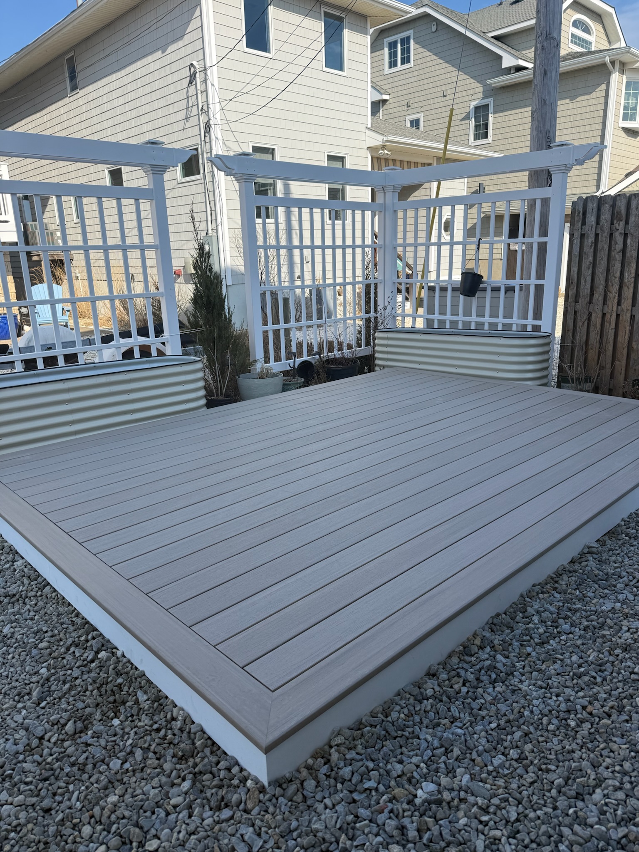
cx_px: 320
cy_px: 426
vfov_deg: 71.6
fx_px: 591
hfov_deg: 56.8
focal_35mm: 24
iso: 80
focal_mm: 6.76
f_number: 1.78
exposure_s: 1/3279
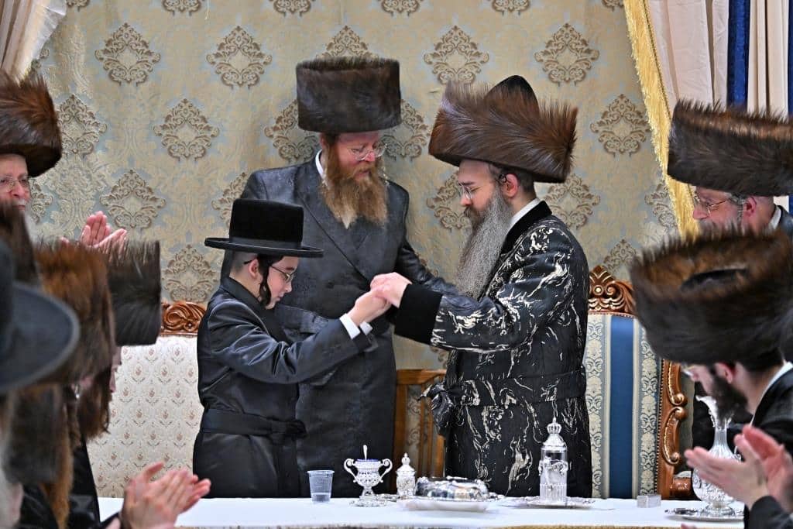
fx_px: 2423
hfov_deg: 18.6
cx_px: 396
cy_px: 264
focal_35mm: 110
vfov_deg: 12.5
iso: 1600
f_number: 4
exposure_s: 1/200
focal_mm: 110
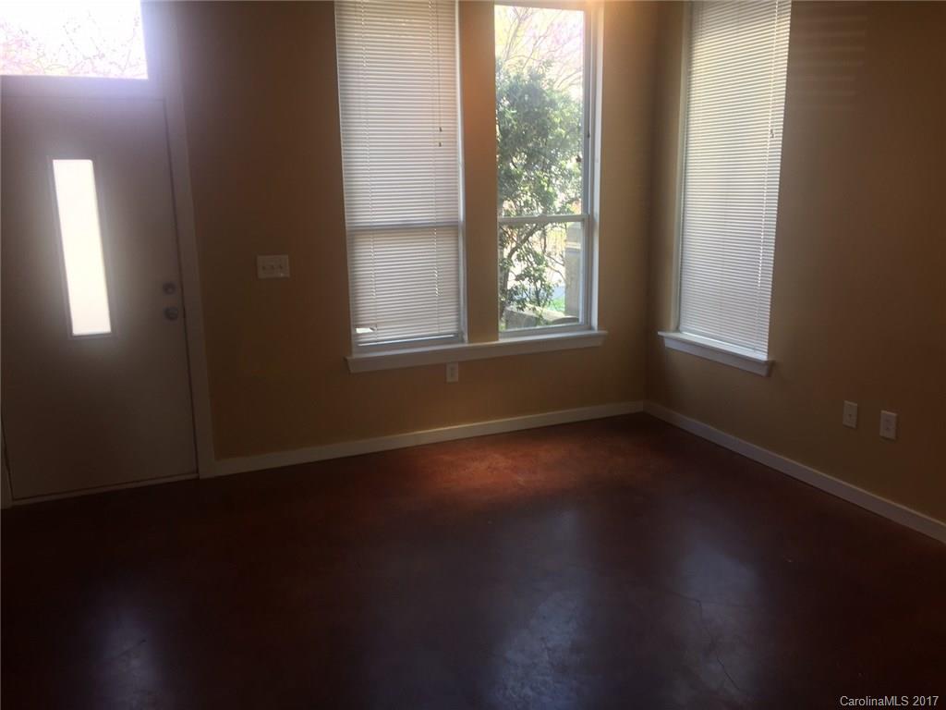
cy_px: 355
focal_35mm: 29
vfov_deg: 48.2
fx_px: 793
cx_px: 473
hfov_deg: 61.7
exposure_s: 1/40
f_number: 2.2
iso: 32
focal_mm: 4.15
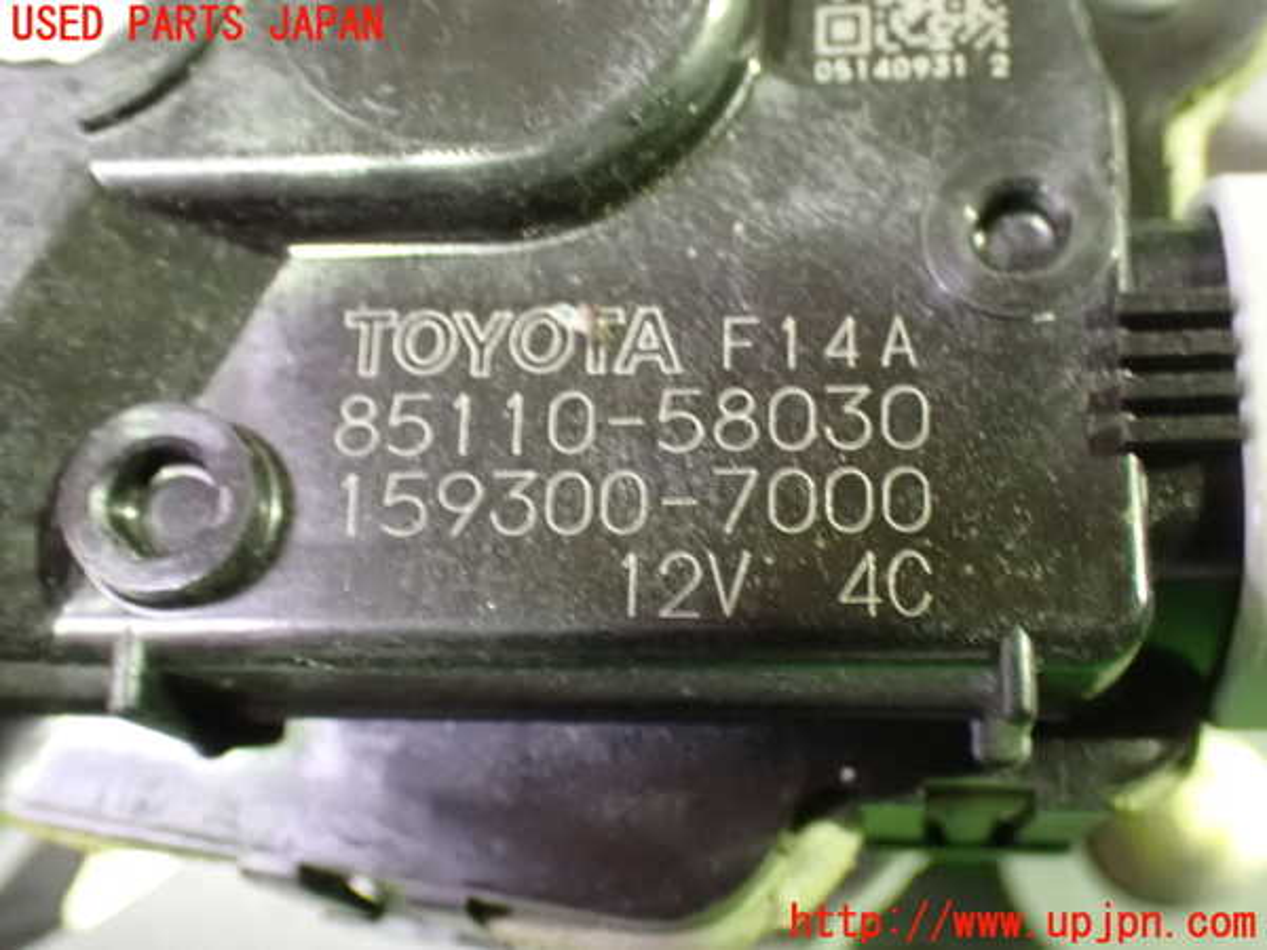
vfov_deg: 30.9
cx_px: 634
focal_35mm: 47
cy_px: 475
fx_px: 1720
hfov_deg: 40.4
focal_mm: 8.4
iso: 1600
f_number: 3.1
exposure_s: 1/15
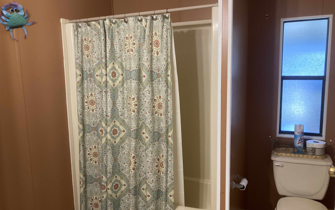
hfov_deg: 62.9
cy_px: 106
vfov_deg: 41.8
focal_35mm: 30
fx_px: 274
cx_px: 166
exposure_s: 1/60
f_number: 1.8
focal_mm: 3.99
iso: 160
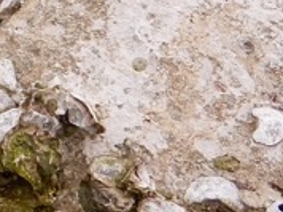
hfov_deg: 13.3
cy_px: -167
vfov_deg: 10.2
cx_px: -192
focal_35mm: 137
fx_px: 1119
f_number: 4
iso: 160
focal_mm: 6.9
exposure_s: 1/800
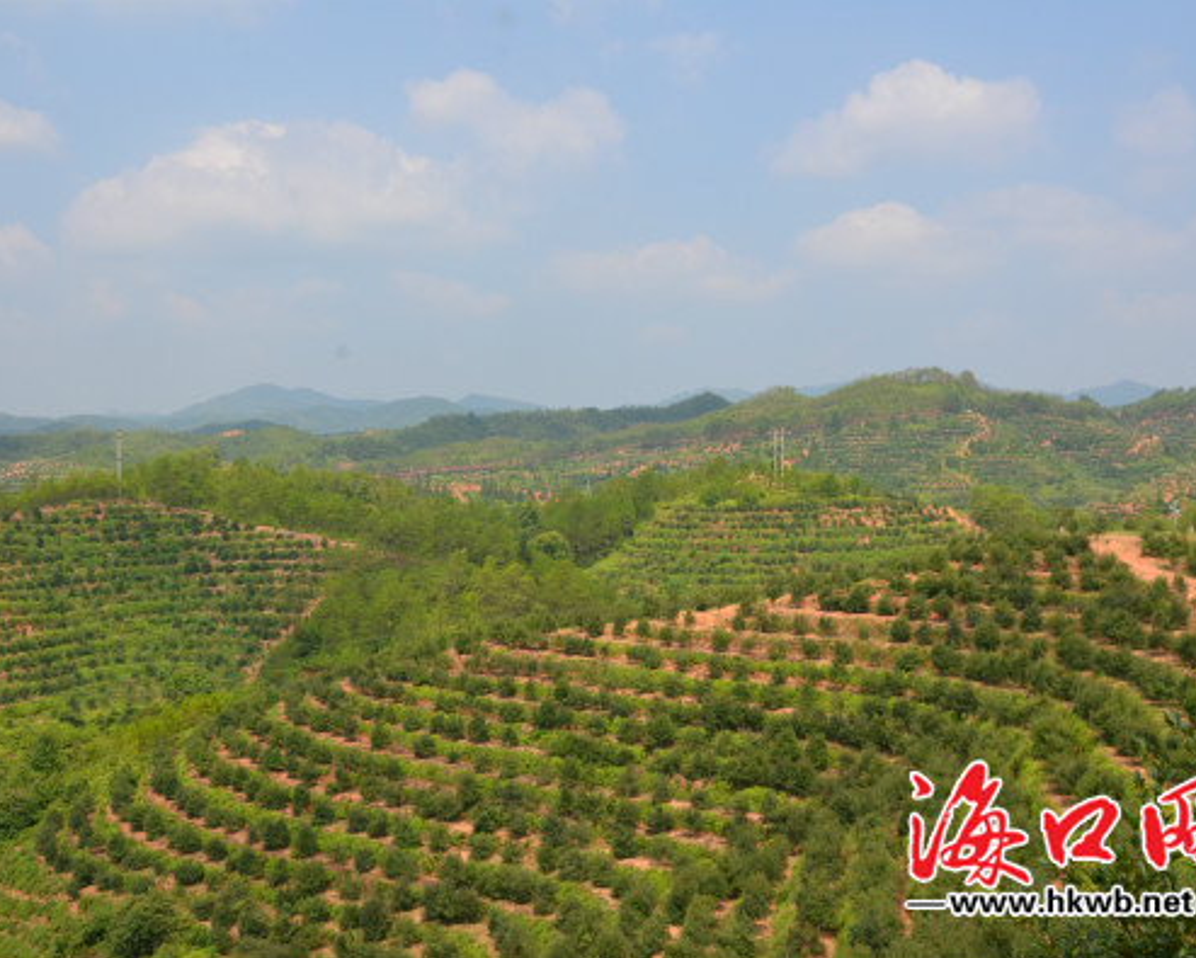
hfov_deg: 44.8
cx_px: 590
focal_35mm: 41
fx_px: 1452
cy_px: 479
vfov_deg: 36.5
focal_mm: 24
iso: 500
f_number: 11
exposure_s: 1/500
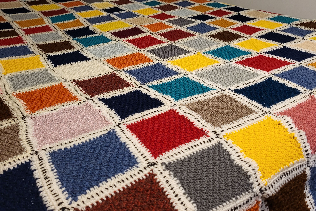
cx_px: 155
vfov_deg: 35.4
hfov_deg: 51.9
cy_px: 61
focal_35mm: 37
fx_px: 325
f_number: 1.8
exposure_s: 1/50
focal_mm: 5.4
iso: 250
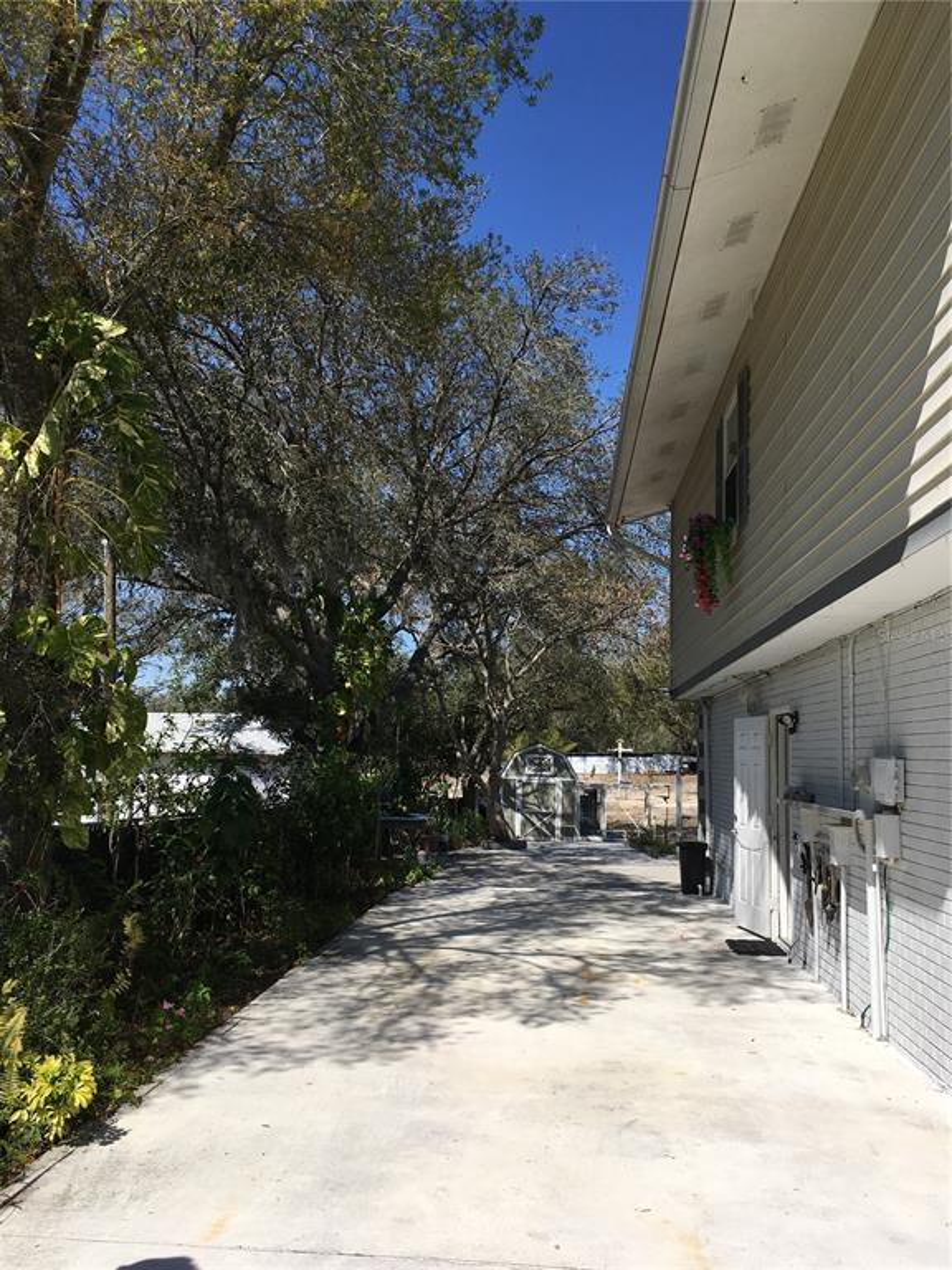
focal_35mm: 29
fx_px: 1063
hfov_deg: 48.2
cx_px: 476
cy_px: 635
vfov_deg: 61.7
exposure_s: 1/2481
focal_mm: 4.15
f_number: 2.2
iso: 25
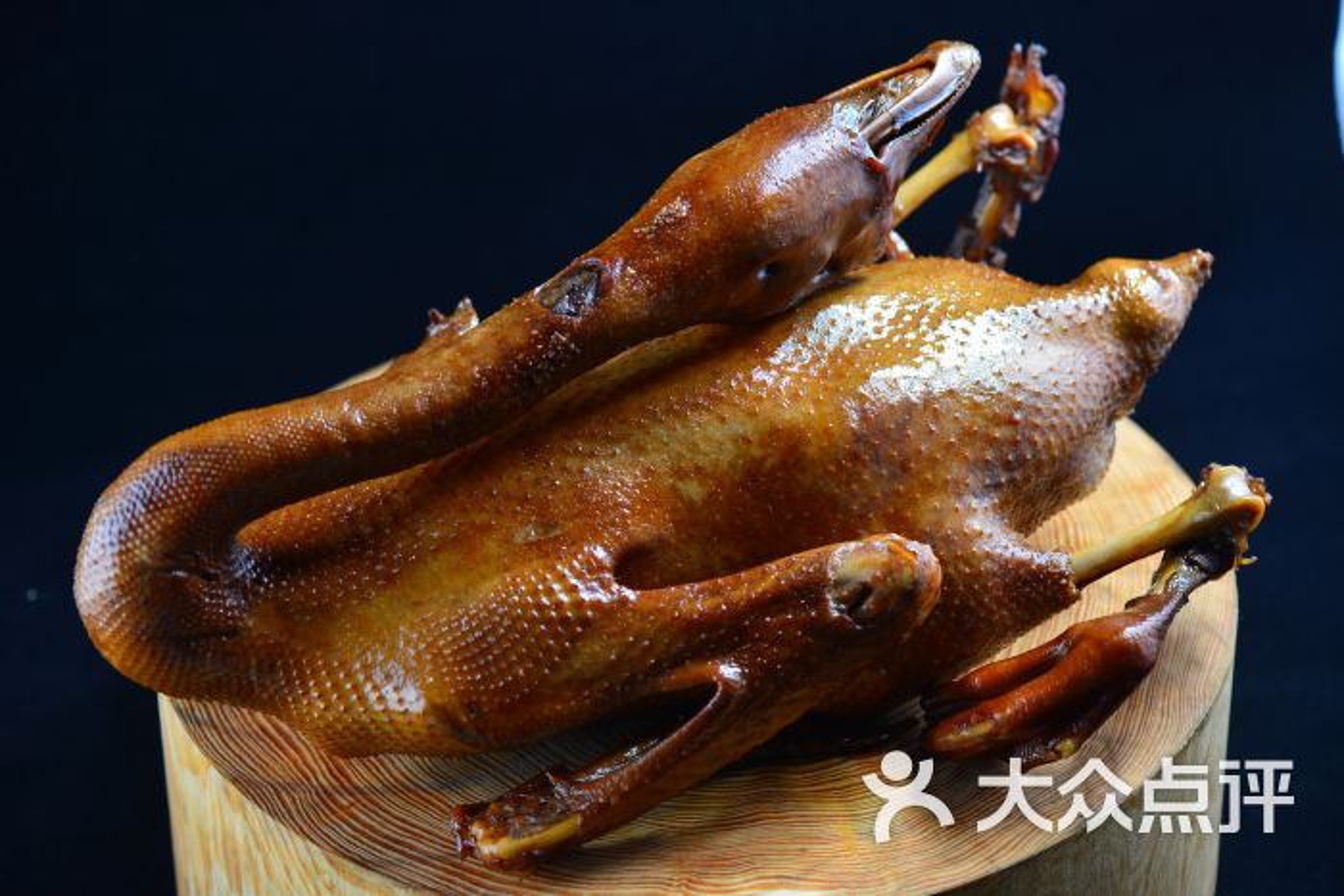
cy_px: 448
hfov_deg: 19.5
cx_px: 672
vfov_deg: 13.0
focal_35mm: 105
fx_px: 3921
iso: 100
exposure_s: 1/100
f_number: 5
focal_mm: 105
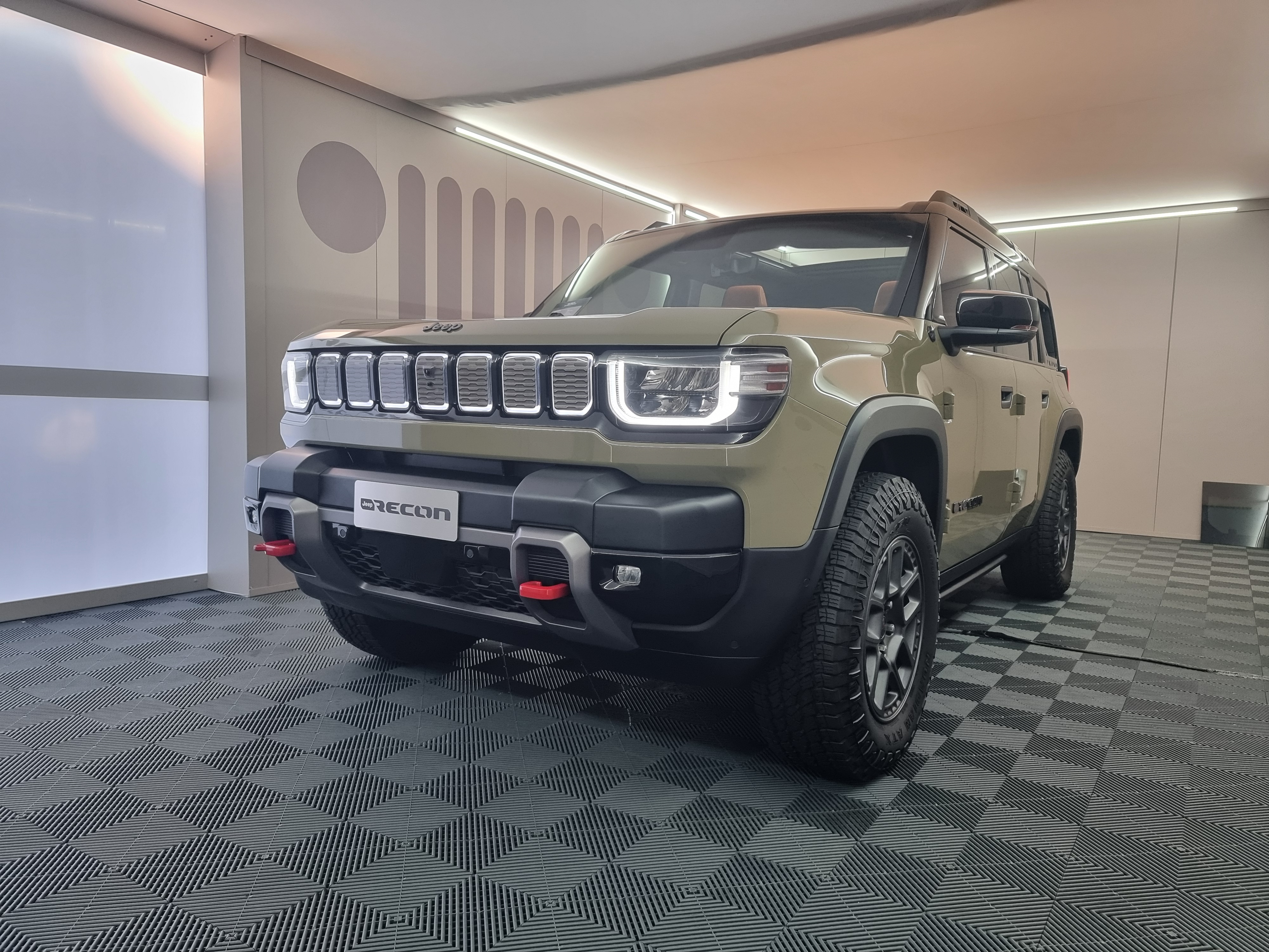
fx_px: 880
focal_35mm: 24
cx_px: 634
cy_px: 476
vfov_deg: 56.8
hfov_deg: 71.6
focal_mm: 6.7
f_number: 1.8
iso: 160
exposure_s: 1/100
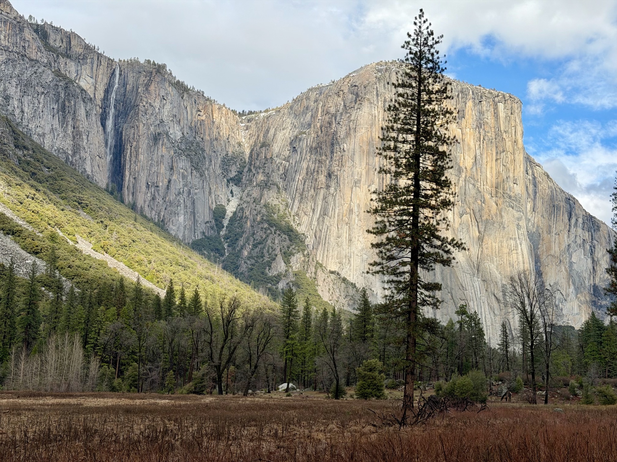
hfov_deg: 39.7
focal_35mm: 48
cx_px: 308
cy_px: 231
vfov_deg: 30.3
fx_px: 856
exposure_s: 1/2494
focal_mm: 6.76
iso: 64
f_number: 1.78
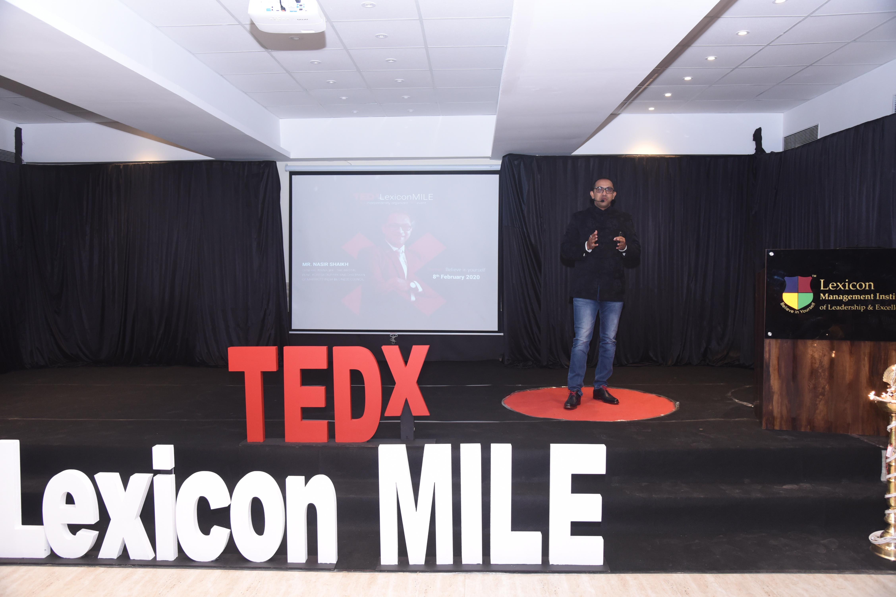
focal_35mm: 28
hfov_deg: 65.5
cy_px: 298
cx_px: 448
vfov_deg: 46.4
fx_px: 697
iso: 1600
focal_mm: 28
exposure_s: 1/125
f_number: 5
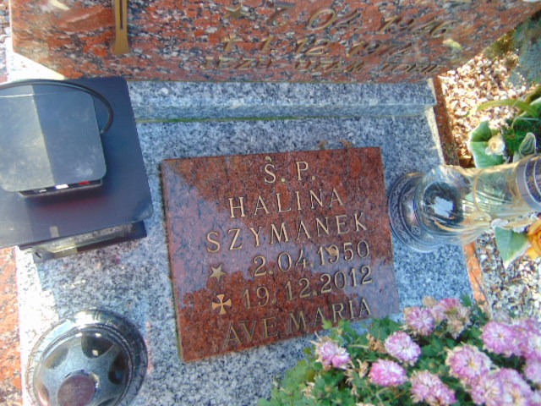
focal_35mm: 25
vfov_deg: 54.9
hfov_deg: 69.4
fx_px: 391
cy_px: 203
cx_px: 270
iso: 80
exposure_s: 1/50
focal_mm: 4.5
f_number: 3
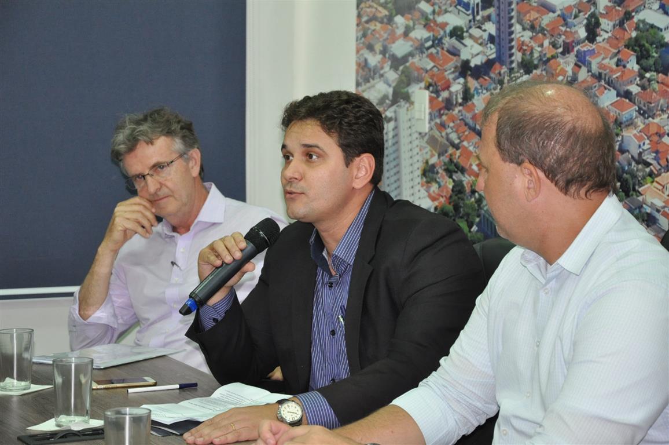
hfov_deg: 19.5
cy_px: 222
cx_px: 334
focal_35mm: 105
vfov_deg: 13.0
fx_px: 1949
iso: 1600
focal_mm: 70
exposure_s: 1/60
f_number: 5.3
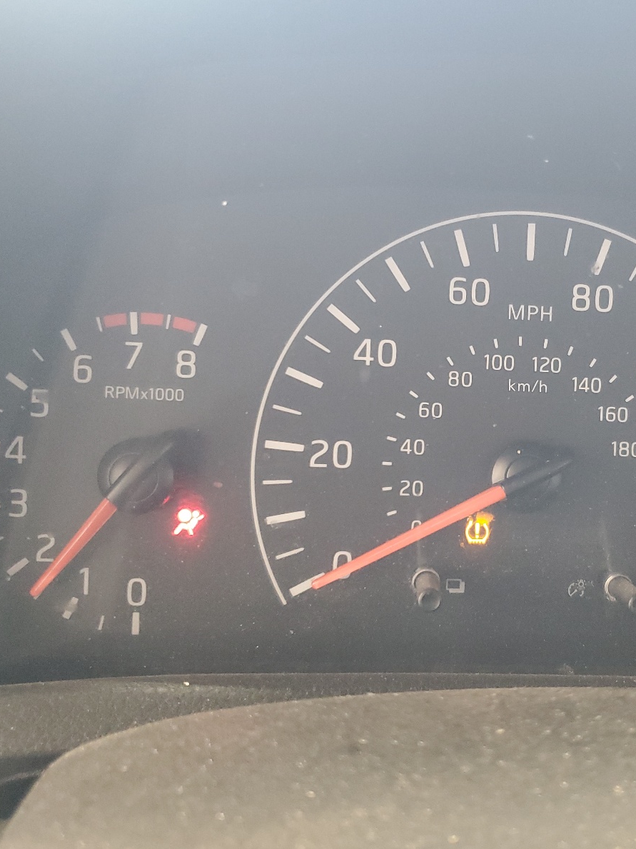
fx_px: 858
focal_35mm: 35
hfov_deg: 39.5
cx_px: 483
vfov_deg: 52.6
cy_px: 424
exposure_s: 1/40
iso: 363
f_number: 1.5
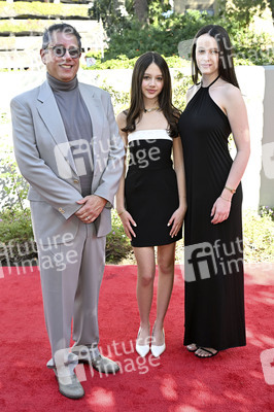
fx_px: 457
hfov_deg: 33.3
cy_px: 206
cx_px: 137
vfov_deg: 48.5
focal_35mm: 40
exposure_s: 1/320
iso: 640
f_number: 5.6
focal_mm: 40
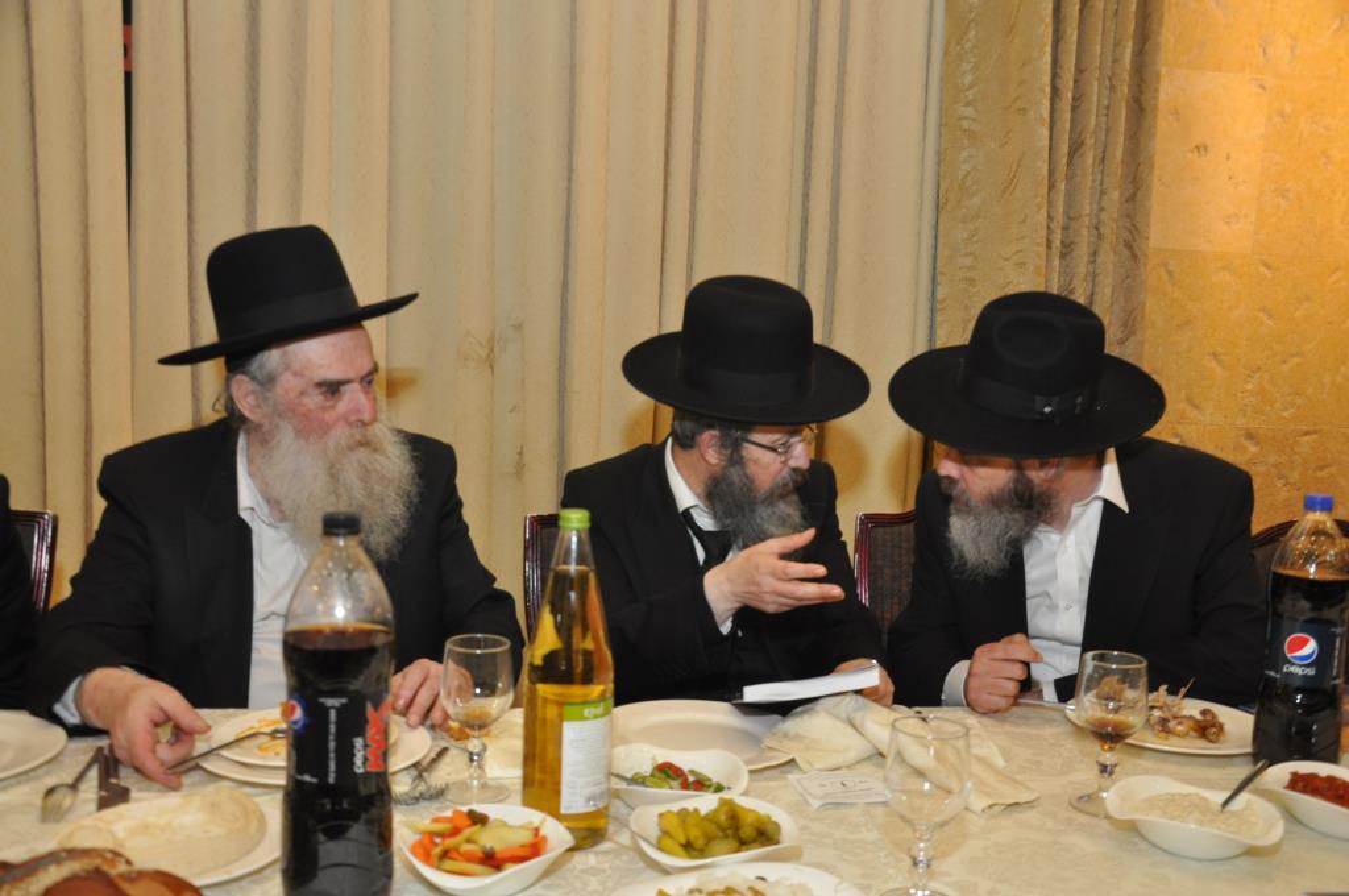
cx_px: 674
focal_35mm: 36
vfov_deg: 36.8
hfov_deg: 53.2
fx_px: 1347
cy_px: 448
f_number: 5.6
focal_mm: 24
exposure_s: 1/60
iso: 800
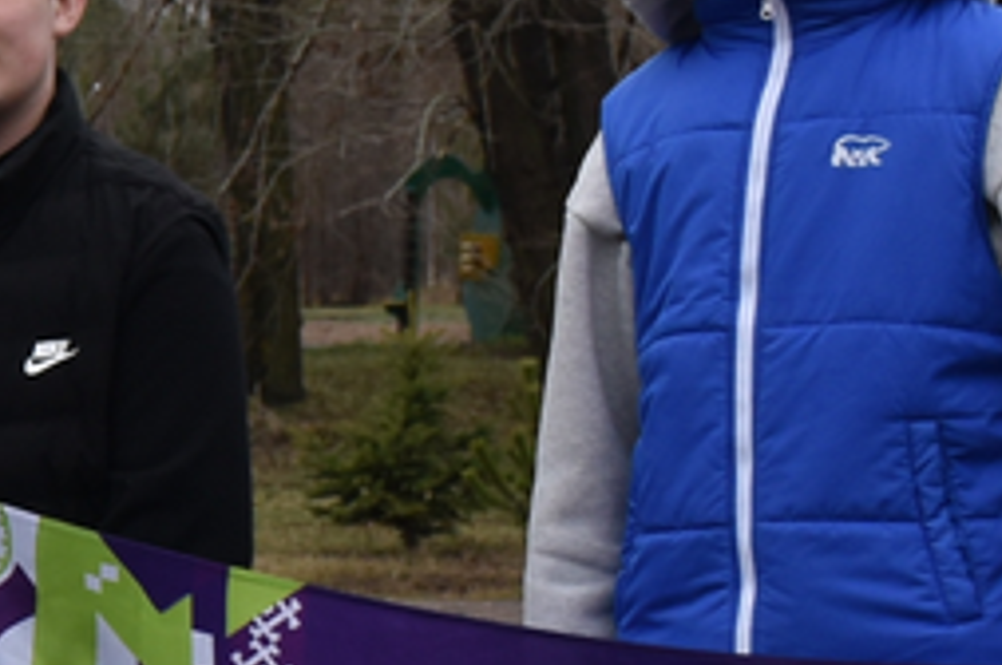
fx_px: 6338
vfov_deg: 6.0
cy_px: 287
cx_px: -1517
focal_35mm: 228
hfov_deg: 8.2
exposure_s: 1/250
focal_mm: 24
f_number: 7.1
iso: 200
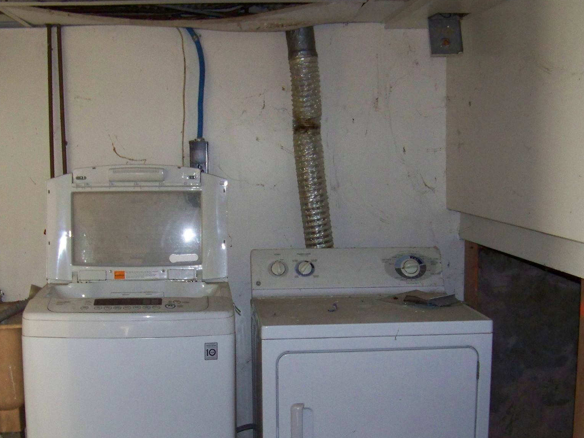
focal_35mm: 48
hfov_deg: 39.5
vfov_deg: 30.1
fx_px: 810
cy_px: 287
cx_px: 232
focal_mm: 5.85
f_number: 2.8
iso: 200
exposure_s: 1/30
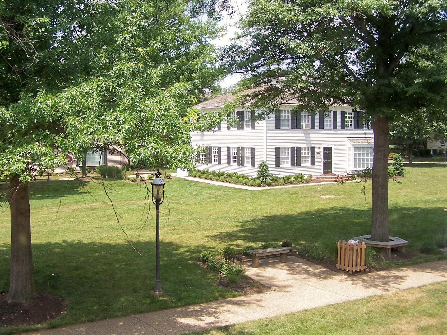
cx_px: 178
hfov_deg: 41.0
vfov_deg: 31.5
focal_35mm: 46
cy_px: 157
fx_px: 594
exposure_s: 1/500
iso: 80
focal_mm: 6.3
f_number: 2.8
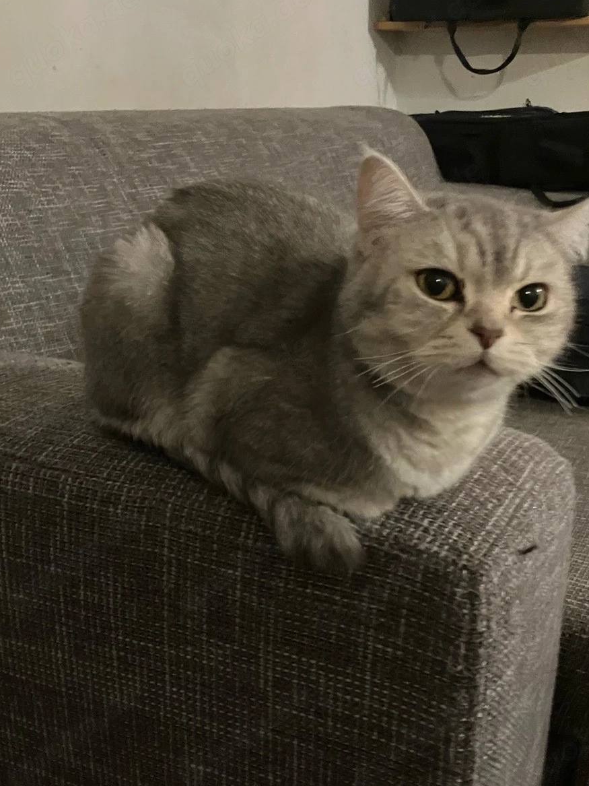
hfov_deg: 44.2
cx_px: 293
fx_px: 726
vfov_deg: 56.8
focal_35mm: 32
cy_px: 411
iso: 640
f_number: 1.8
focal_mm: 3.99
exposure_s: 1/17
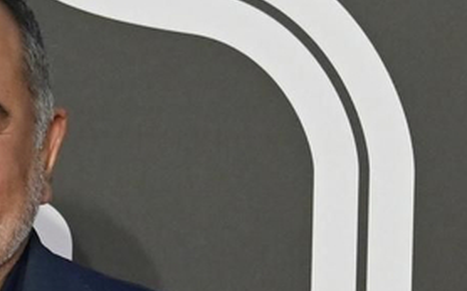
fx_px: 7169
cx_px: 67
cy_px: 779
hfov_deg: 3.7
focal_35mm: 564
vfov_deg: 2.3
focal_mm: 64
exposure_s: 1/250
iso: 2500
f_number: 6.3
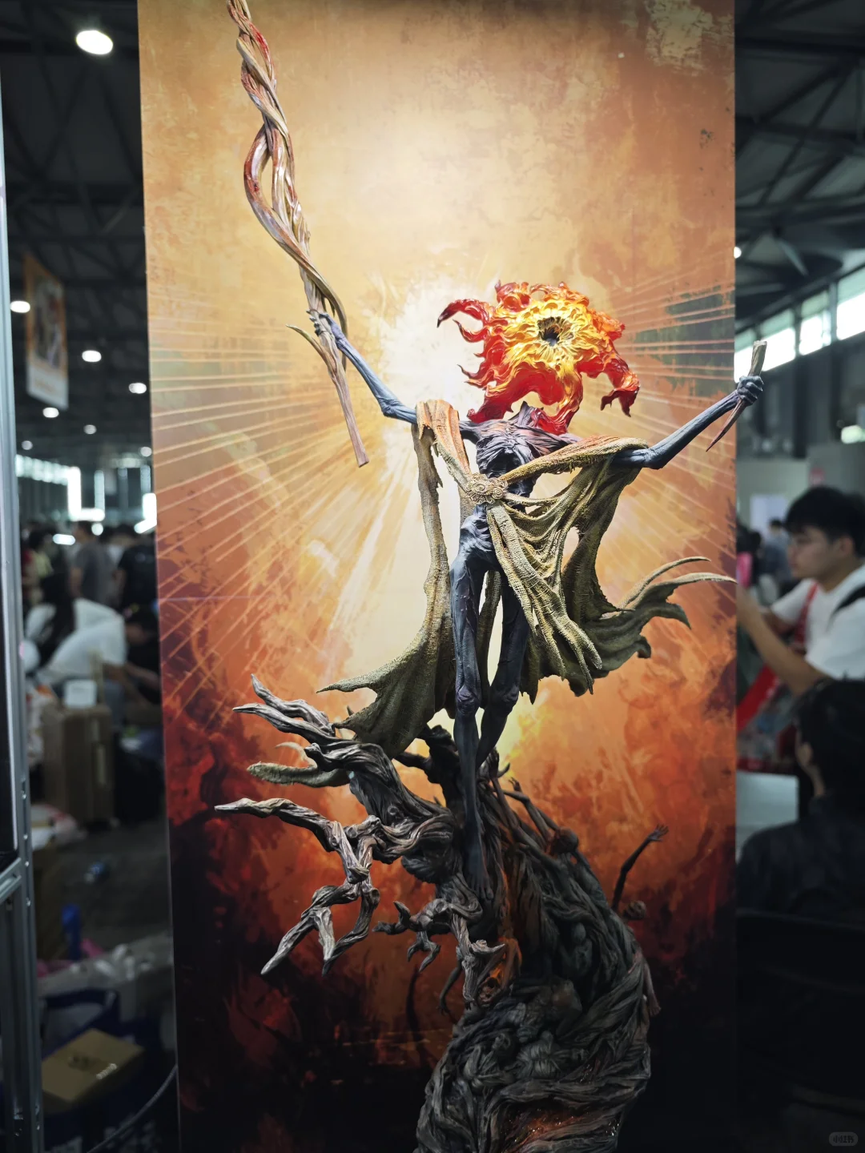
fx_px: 766
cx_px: 432
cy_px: 576
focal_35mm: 23
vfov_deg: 73.9
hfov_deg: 58.9
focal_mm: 8.72
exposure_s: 1/66.4
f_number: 2
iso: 160
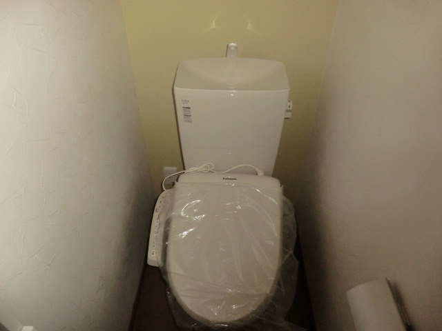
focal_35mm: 24
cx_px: 221
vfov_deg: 56.8
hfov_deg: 71.6
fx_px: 306
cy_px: 166
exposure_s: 1/15
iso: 400
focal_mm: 4.3
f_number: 3.2
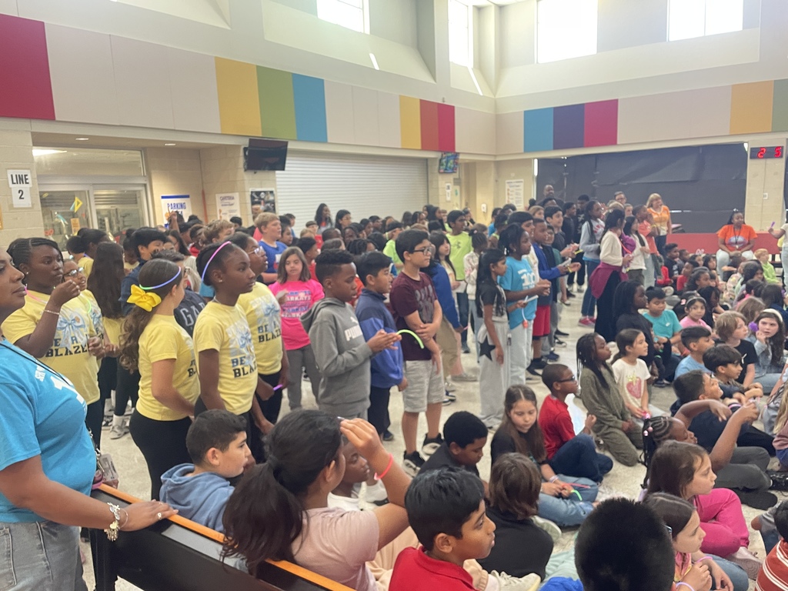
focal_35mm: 26
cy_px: 296
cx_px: 394
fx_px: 592
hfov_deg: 67.3
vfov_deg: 53.1
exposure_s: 1/60
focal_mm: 4.2
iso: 200
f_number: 1.6
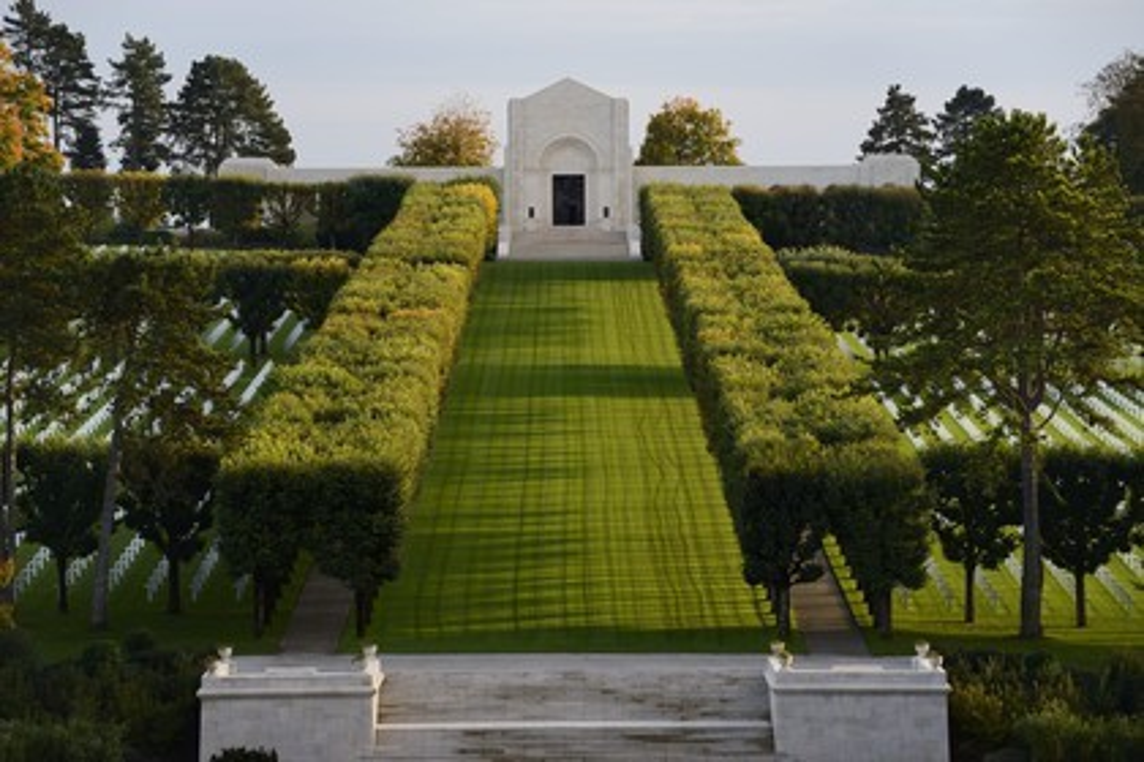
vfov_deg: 8.1
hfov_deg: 12.1
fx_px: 5402
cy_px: 381
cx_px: 572
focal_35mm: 170
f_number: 8
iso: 400
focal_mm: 170
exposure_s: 1/250
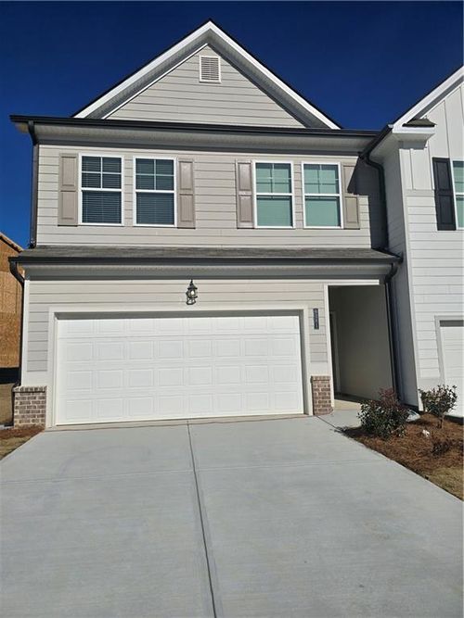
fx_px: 411
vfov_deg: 73.9
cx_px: 232
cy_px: 309
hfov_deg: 58.9
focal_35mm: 23
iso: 12
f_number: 1.7
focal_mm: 6.3
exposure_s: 1/2890
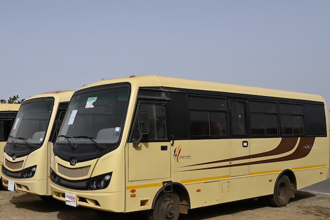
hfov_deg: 43.1
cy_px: 136
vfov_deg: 29.8
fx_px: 412
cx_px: 114
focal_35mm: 45
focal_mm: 30
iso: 1000
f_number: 5.6
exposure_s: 1/8000
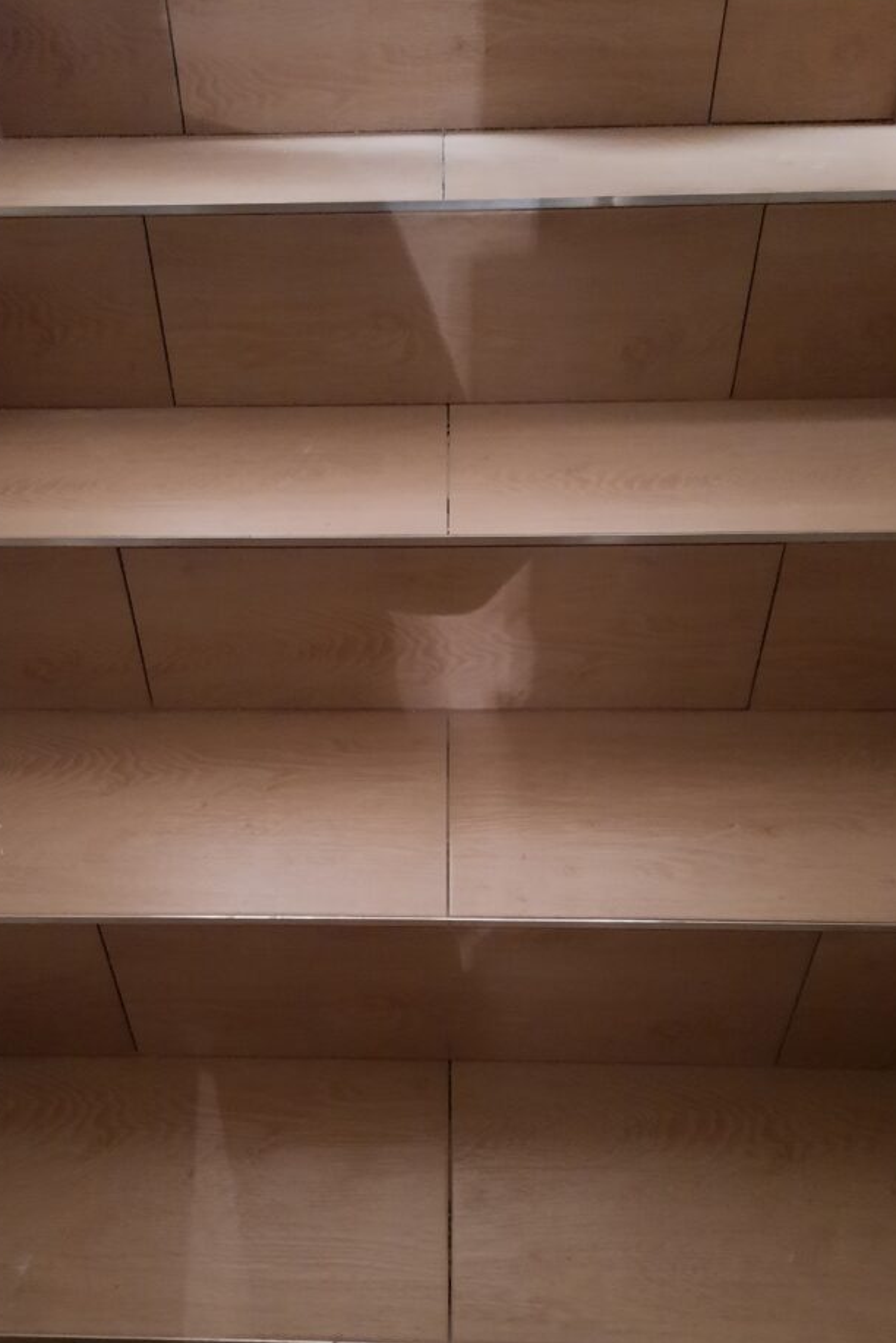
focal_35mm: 29
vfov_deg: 63.5
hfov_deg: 44.9
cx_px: 401
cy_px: 736
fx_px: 1083
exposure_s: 1/10
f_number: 2
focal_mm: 4.6
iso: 800
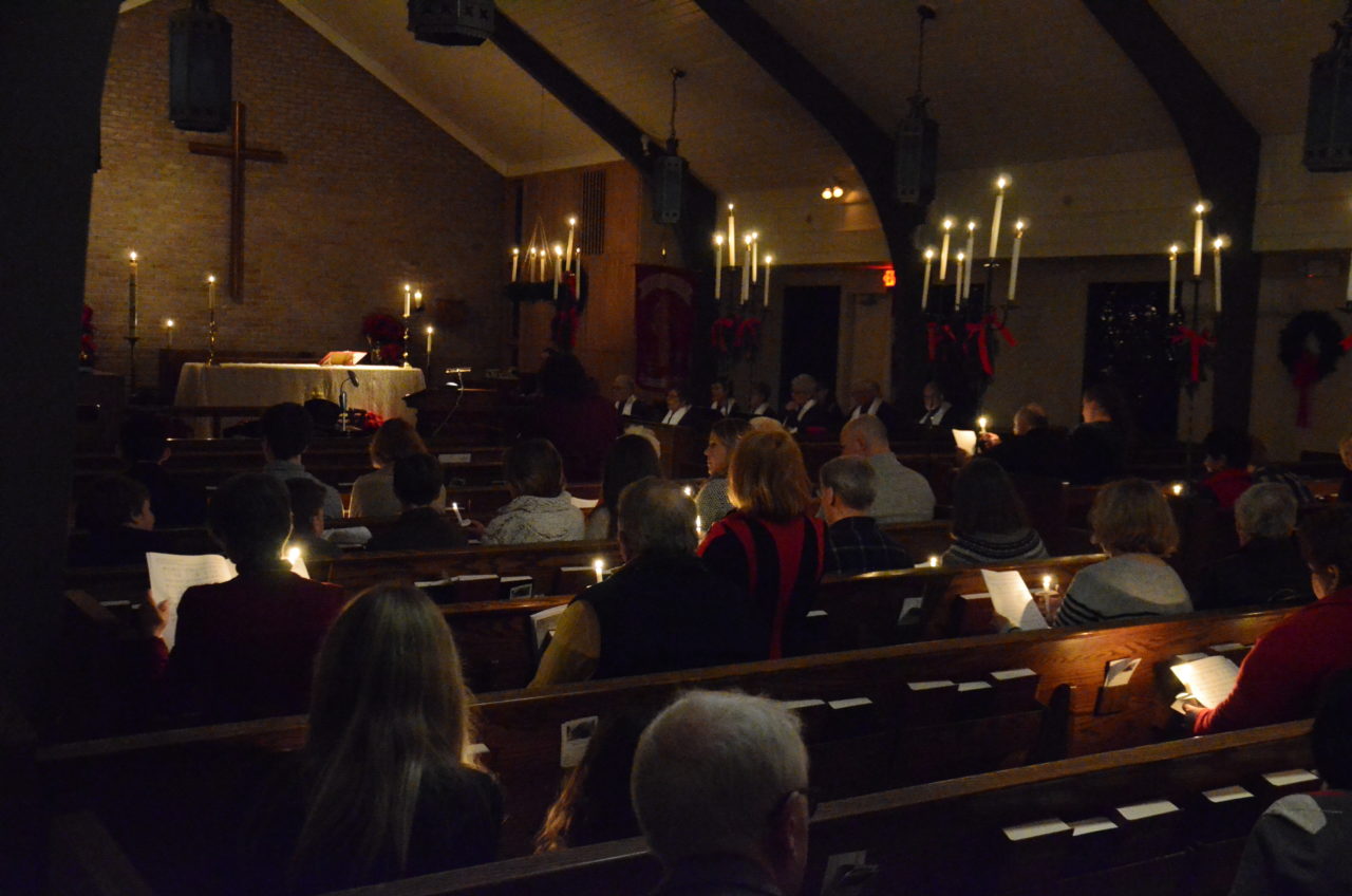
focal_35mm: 39
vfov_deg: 34.1
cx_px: 676
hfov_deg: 49.6
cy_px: 448
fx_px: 1462
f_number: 4
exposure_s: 1/50
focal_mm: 26
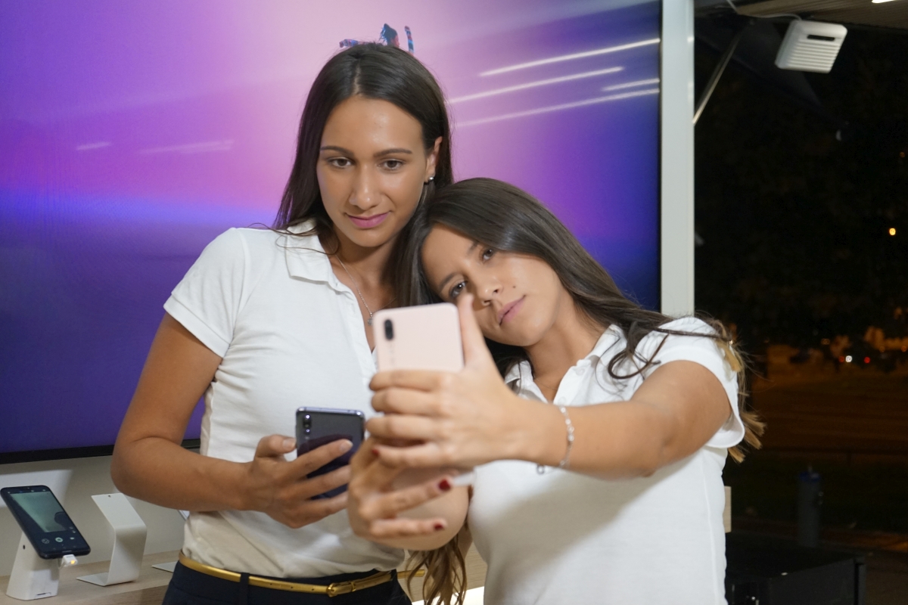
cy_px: 302
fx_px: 1160
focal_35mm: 46
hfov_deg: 42.7
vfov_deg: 29.2
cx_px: 454
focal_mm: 46
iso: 2500
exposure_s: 1/160
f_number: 4.5
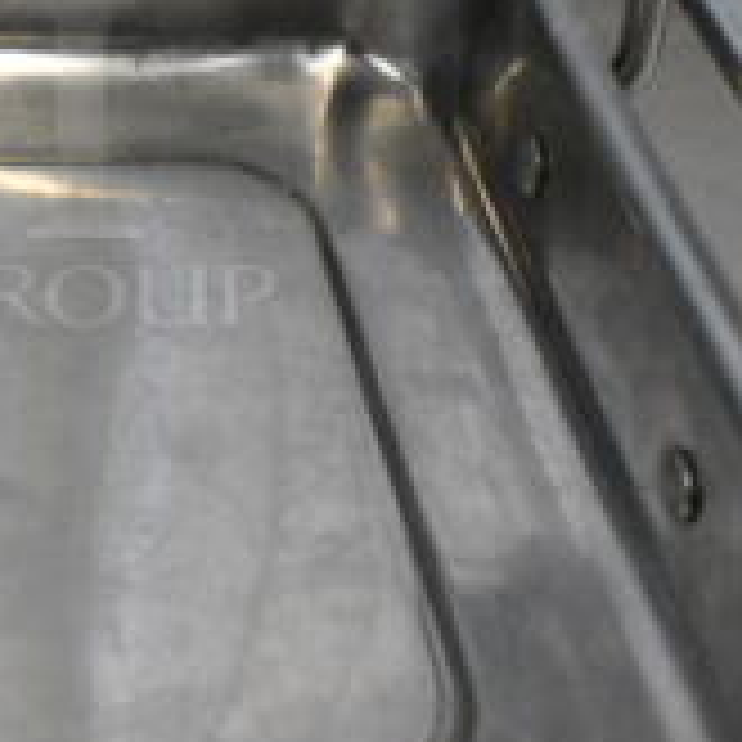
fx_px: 2061
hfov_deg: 19.1
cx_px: -184
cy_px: 108
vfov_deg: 20.1
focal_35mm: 85
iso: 6400
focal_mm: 18
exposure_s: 1/320
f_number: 9
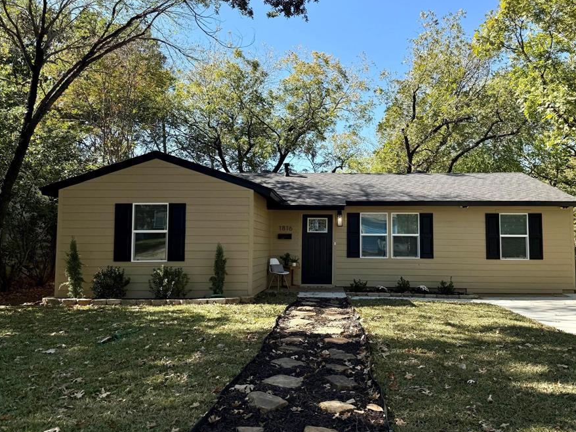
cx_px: 321
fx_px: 466
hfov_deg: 63.3
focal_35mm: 28
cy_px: 207
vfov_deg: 49.7
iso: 80
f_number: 1.78
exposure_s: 1/3021
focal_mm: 6.76
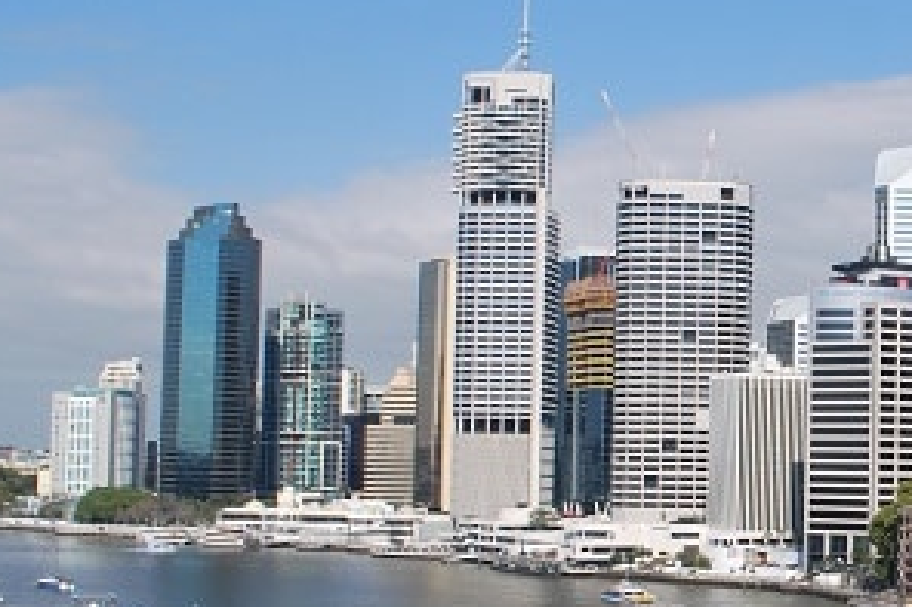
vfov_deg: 18.6
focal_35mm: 73
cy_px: 313
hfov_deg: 26.2
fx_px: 1848
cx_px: 921
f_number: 8
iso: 100
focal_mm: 18
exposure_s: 1/250
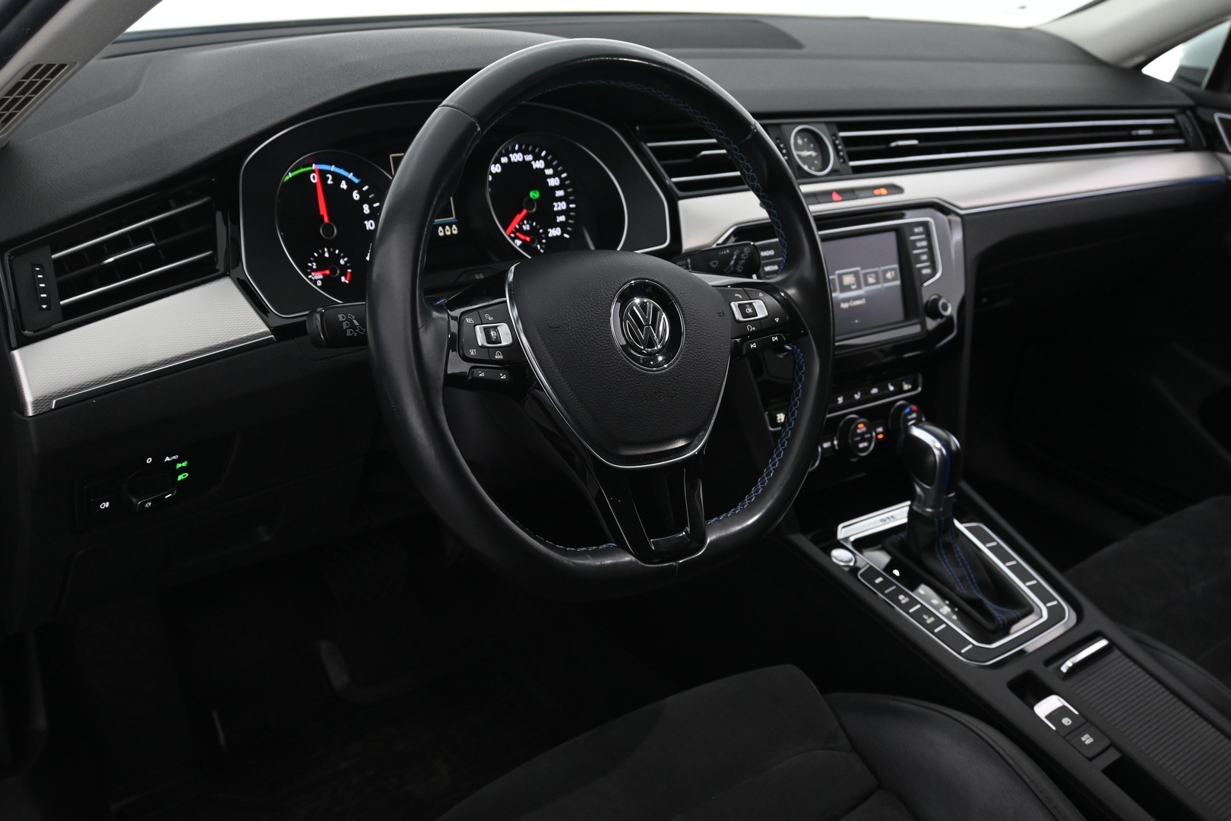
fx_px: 1154
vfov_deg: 39.1
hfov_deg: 56.1
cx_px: 616
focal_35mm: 34
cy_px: 410
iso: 1600
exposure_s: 1/40
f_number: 4
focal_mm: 22.5
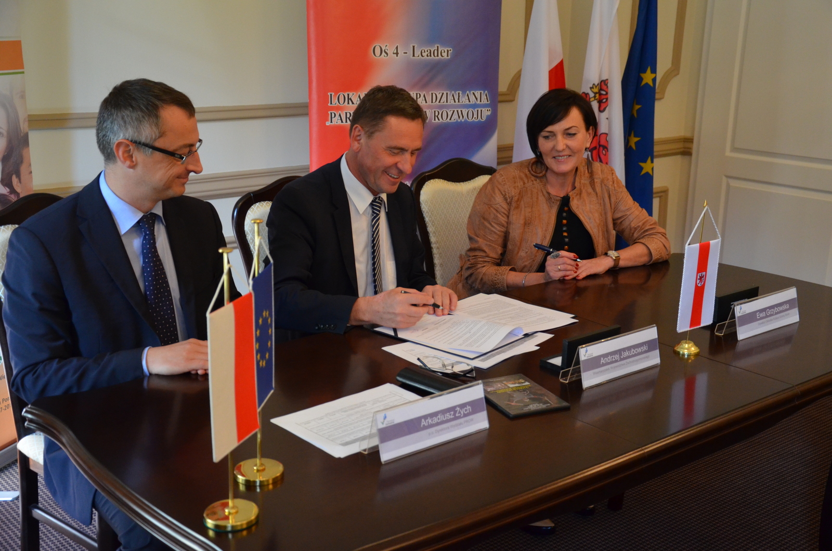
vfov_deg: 29.7
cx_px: 416
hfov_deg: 43.7
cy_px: 276
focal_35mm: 45
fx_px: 1038
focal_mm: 30
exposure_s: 1/160
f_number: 4.2
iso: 1600
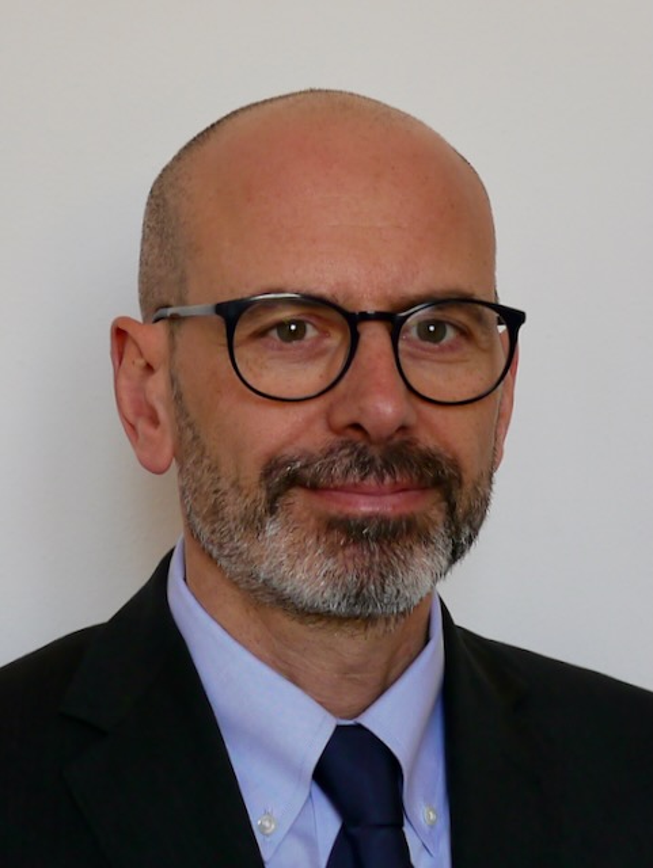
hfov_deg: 36.0
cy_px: 434
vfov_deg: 46.8
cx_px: 326
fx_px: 1005
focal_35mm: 40
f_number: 2.2
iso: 160
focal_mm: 20
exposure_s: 1/160
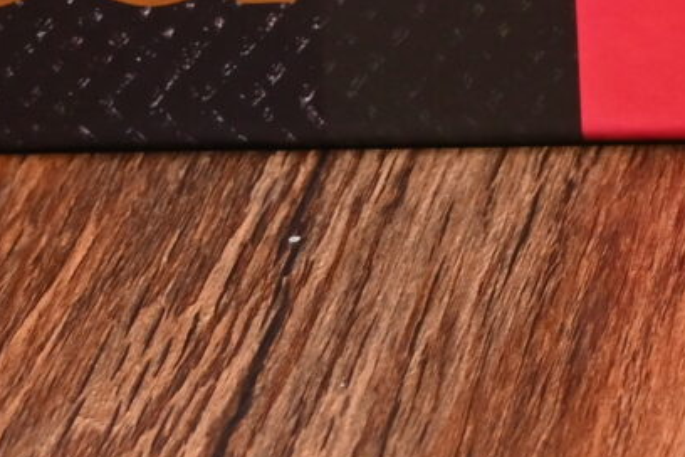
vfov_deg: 5.6
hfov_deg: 8.5
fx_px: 4390
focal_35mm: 231
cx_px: 1380
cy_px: -935
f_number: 5
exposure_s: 1/100
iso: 320
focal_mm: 24.5
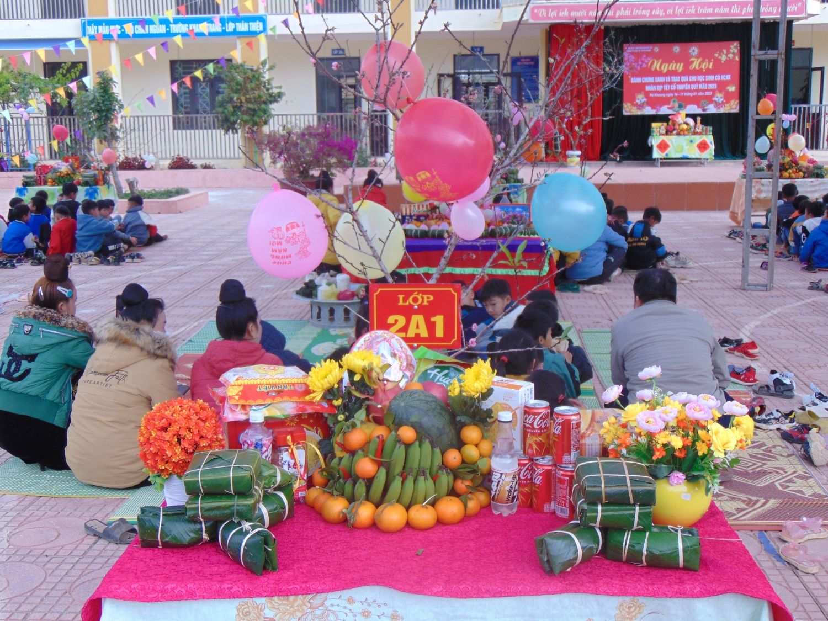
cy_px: 310
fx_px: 1005
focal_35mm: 42
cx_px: 414
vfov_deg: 34.3
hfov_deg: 44.8
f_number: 3.3
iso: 80
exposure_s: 1/400
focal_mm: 7.6
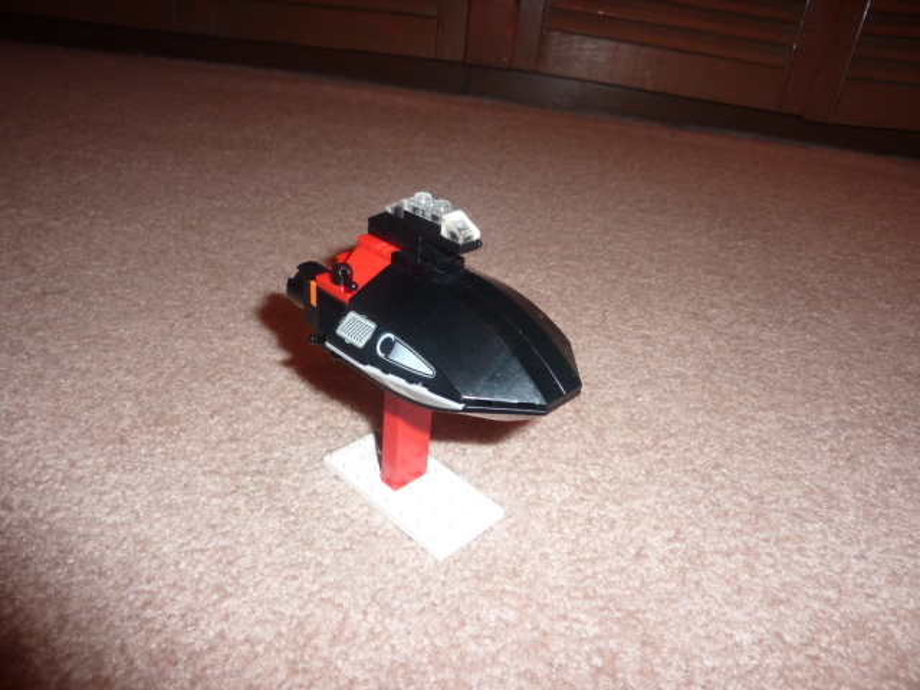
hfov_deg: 69.4
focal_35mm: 25
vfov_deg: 54.9
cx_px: 460
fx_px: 664
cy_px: 345
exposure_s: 1/30
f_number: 3.3
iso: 100
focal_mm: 4.1
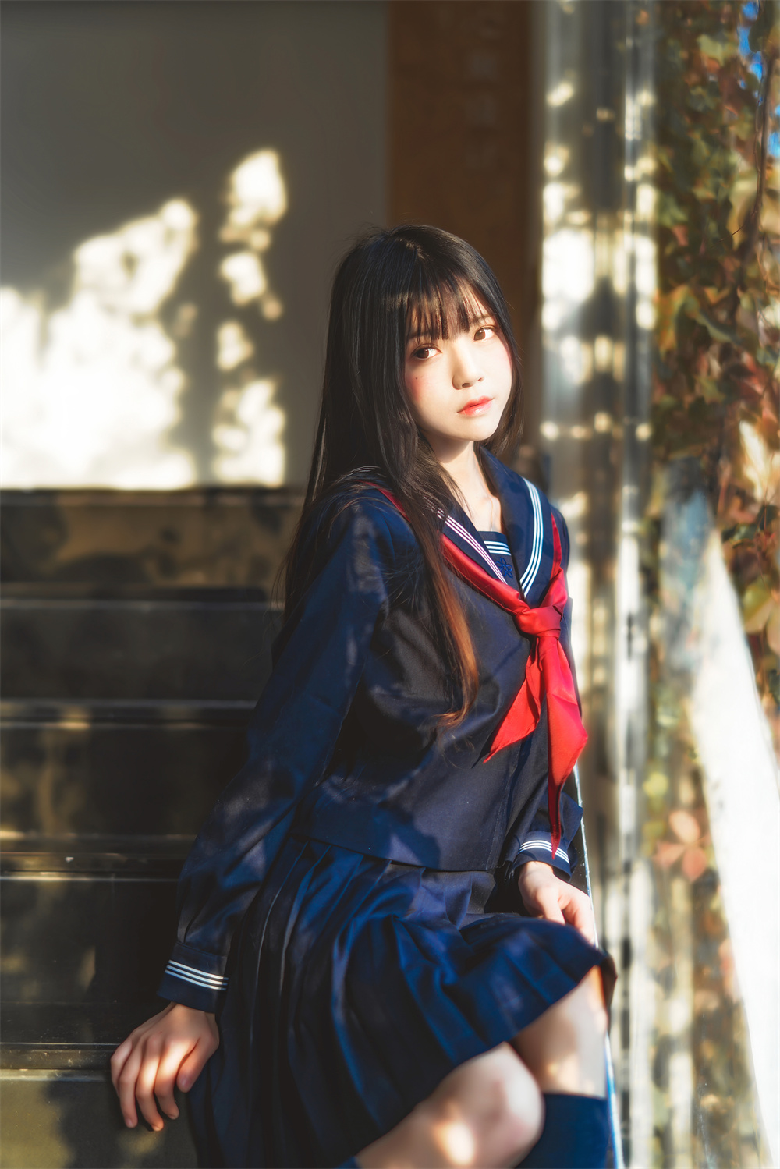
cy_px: 584
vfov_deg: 39.6
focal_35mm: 50
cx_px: 390
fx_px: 1624
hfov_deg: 27.0
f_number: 1.4
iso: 100
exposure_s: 1/800
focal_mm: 50
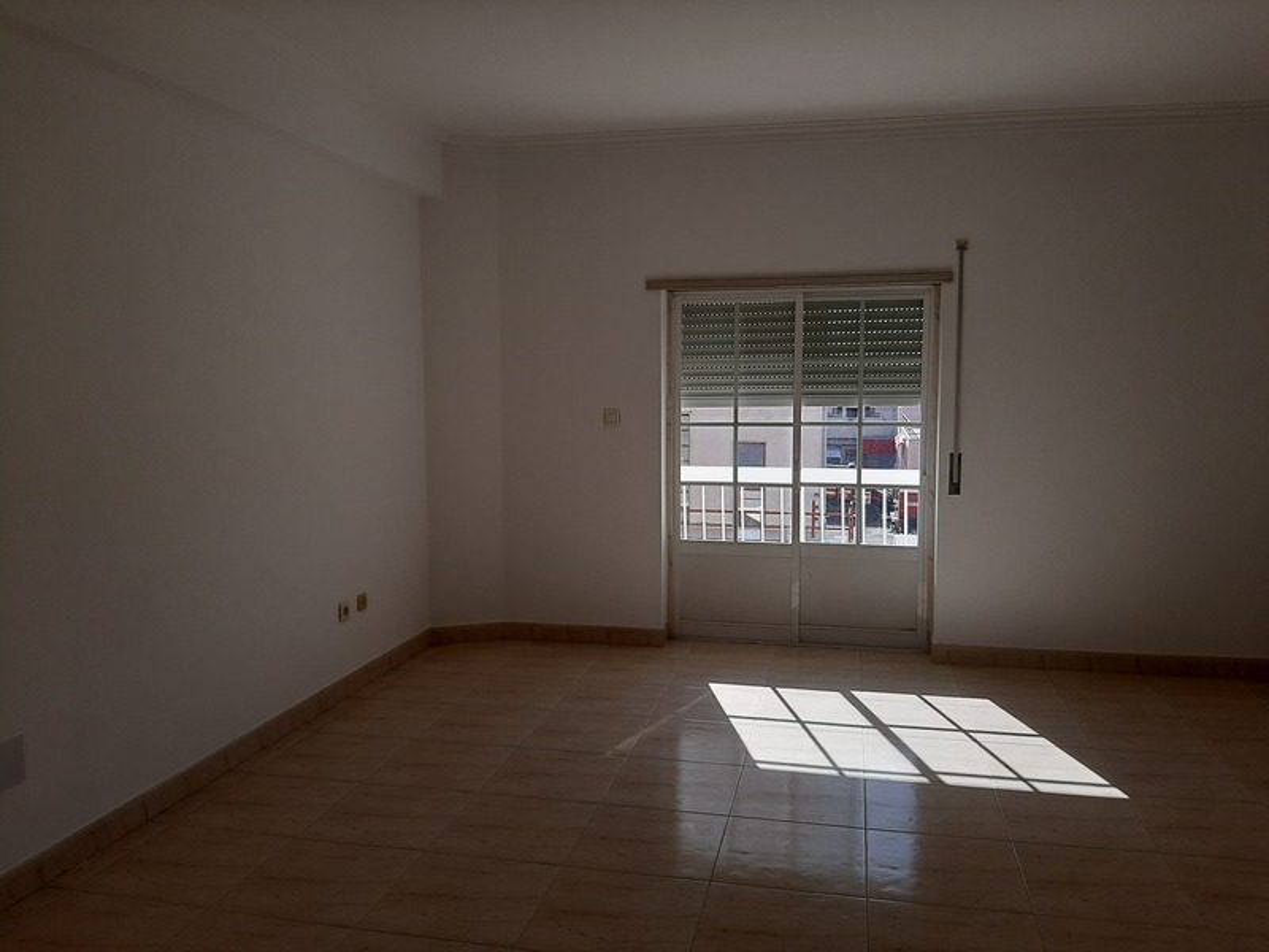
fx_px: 990
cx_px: 634
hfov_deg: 65.3
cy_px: 476
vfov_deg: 51.4
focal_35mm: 27
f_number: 1.7
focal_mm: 3.93
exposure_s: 1/799
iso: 40
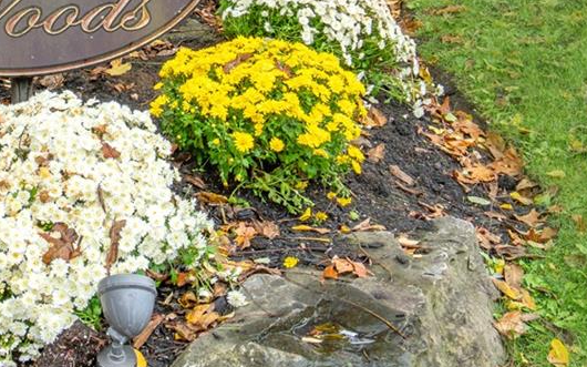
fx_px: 1008
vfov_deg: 19.9
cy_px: -8
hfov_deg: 30.9
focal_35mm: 63
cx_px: 50
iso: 320
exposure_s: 1/200
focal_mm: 16
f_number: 5.6
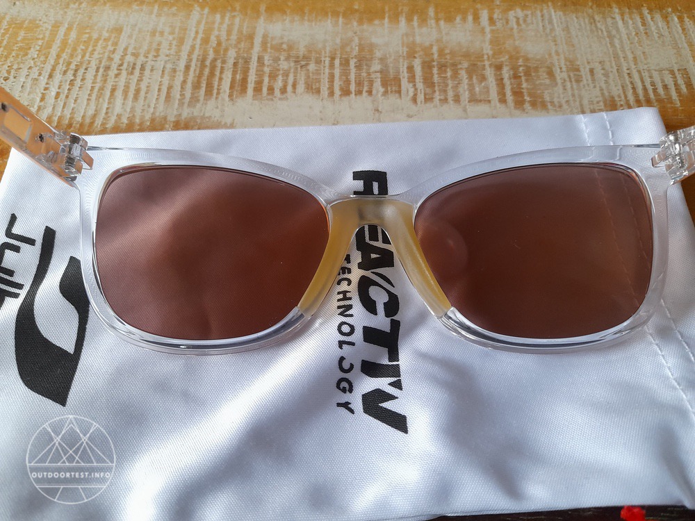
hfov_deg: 69.4
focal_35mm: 25
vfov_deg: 54.9
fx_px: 502
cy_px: 260
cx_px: 348
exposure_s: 1/60
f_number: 2
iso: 400
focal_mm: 4.6
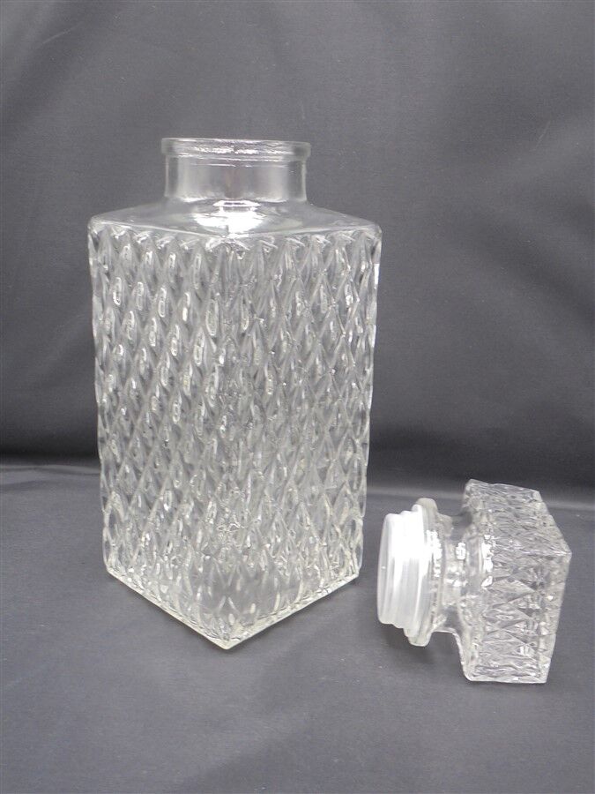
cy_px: 397
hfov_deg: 41.8
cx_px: 298
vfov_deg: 54.0
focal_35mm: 34
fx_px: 779
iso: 100
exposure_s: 1/30
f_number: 4
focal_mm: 6.1
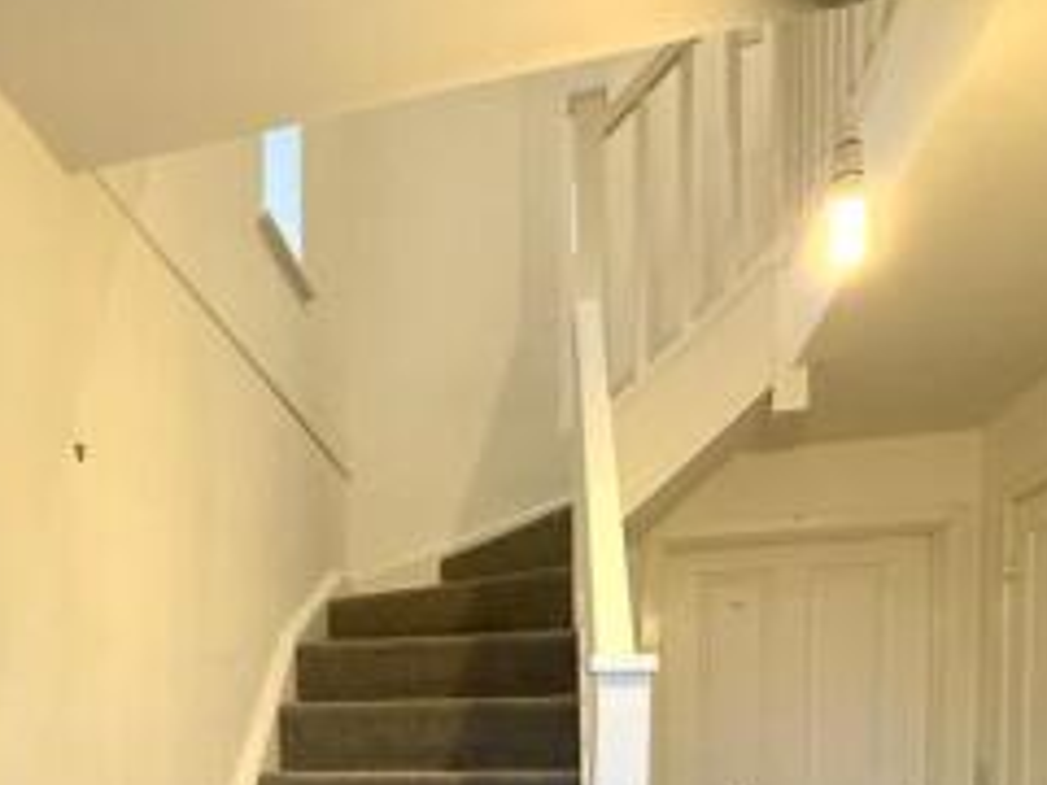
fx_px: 1028
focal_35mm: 34
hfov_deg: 50.1
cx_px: 181
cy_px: 787
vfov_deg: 37.3
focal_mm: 2.22
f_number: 2.2
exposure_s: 1/100
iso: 500
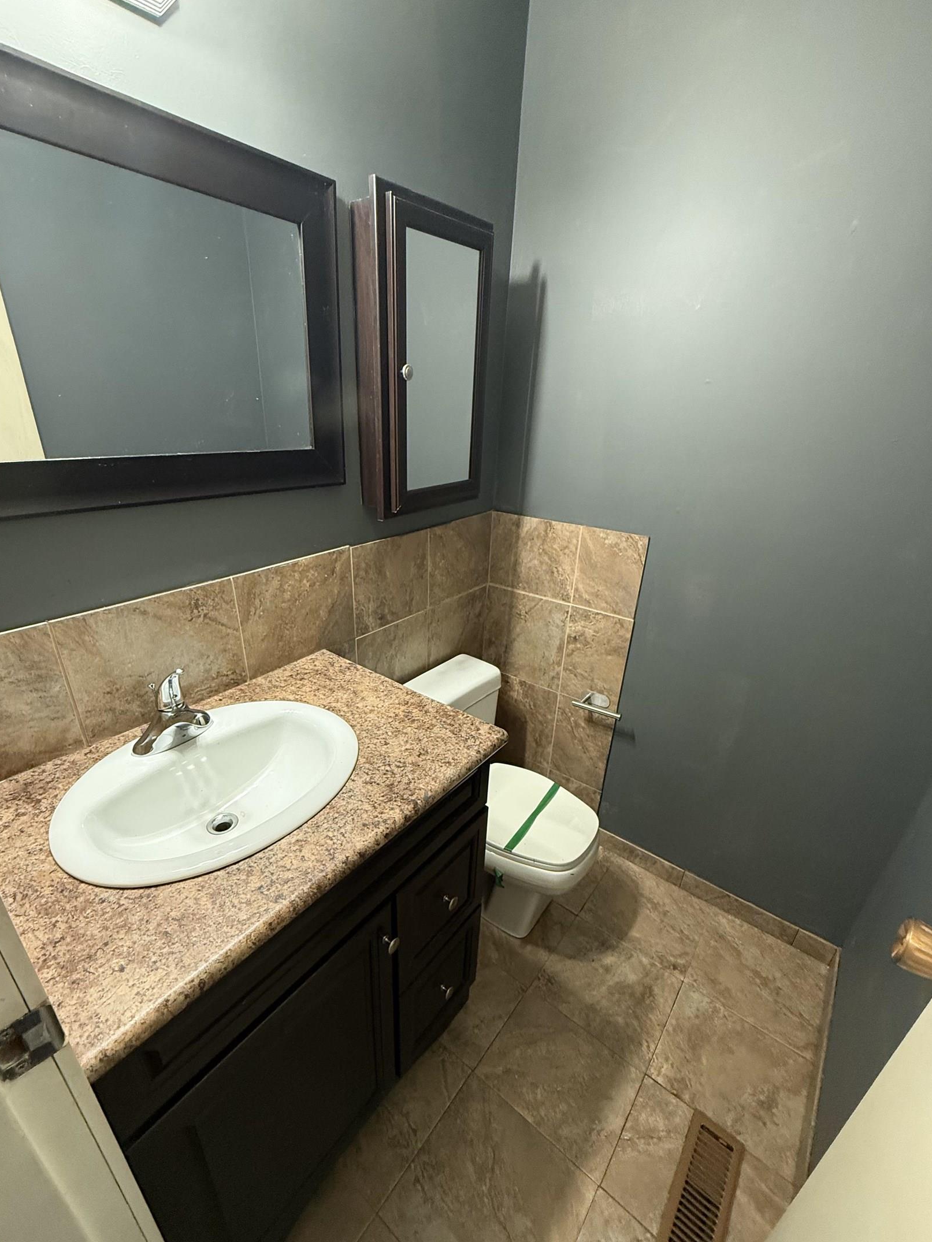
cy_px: 653
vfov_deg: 98.1
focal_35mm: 15
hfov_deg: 81.7
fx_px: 538
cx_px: 440
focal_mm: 2.22
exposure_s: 1/60
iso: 400
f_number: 2.2
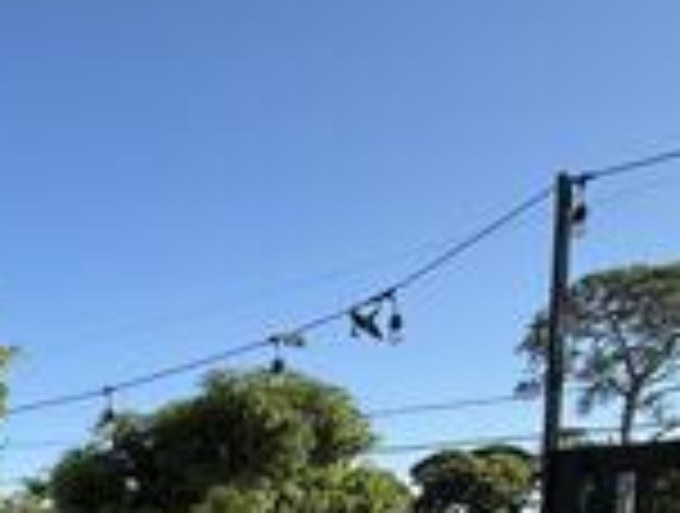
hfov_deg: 36.2
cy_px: 590
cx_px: -171
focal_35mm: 37
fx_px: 729
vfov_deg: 33.0
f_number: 2.2
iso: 50
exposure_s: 1/686
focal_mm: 2.22
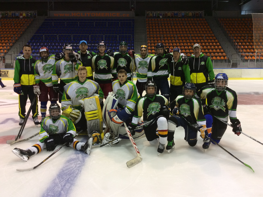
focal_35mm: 32
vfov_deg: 44.1
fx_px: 243
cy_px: 98
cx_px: 132
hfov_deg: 56.9
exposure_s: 1/25
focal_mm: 3.3
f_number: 2.4
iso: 64
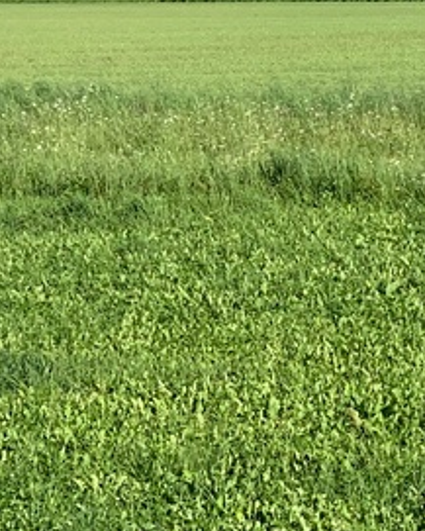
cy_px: -184
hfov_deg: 7.3
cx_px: 462
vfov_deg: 9.0
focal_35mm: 210
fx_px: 3300
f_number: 2.4
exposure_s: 1/1142
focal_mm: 6
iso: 16
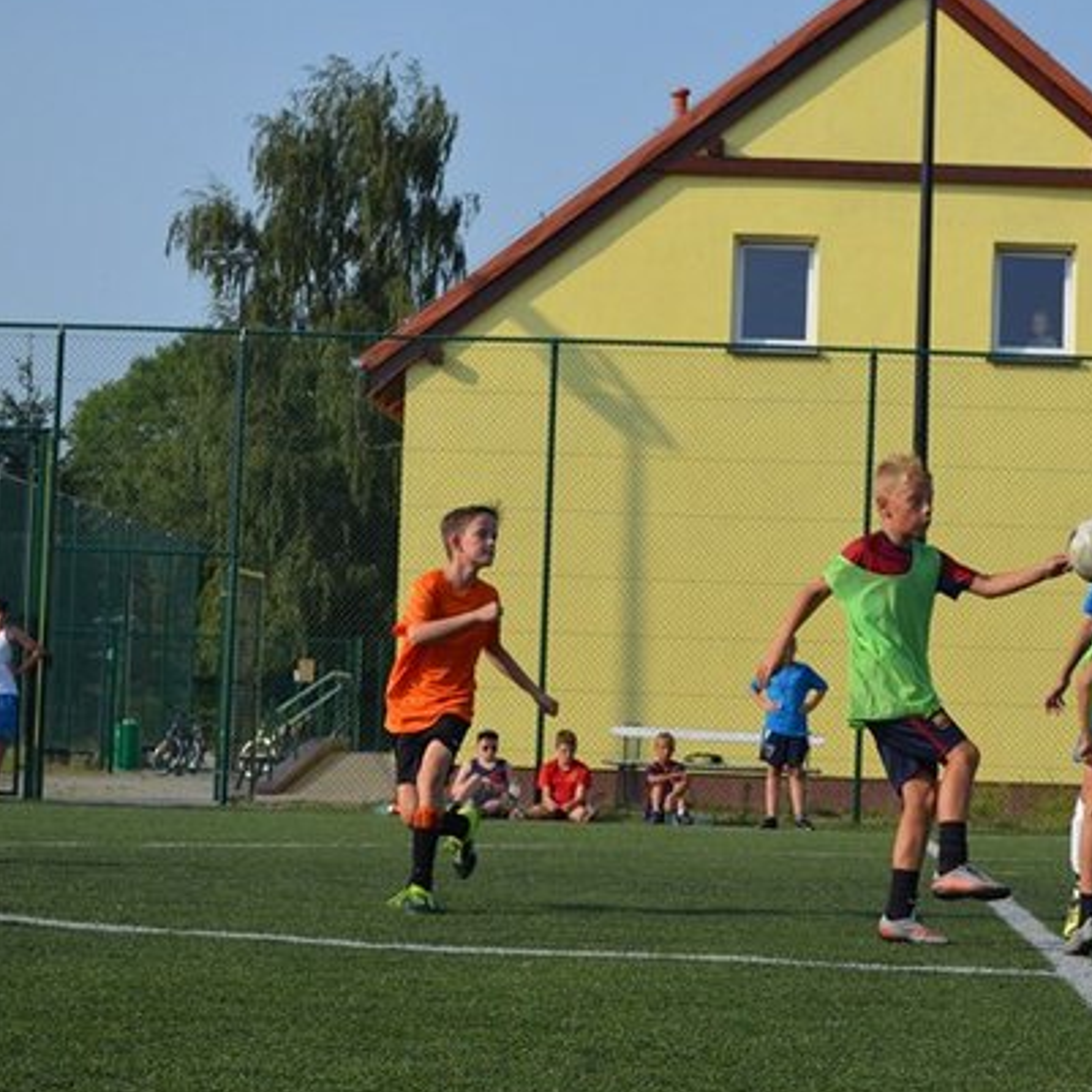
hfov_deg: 17.5
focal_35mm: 99
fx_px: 3533
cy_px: 530
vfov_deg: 17.6
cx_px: 809
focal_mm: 48
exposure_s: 1/1600
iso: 400
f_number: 6.3
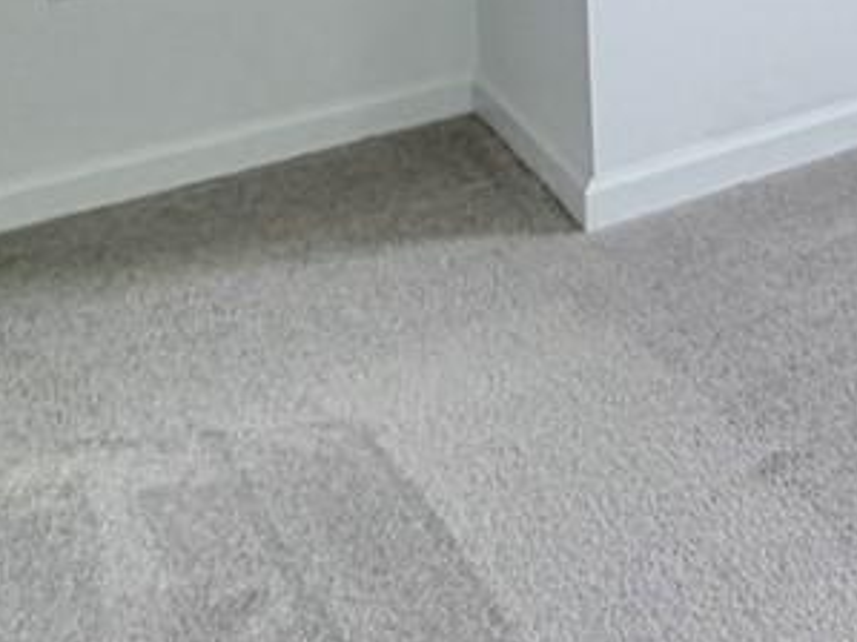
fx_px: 1856
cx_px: 1728
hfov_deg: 17.8
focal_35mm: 75
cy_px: -585
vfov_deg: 16.0
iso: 64
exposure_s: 1/120
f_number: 2.2
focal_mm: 2.22
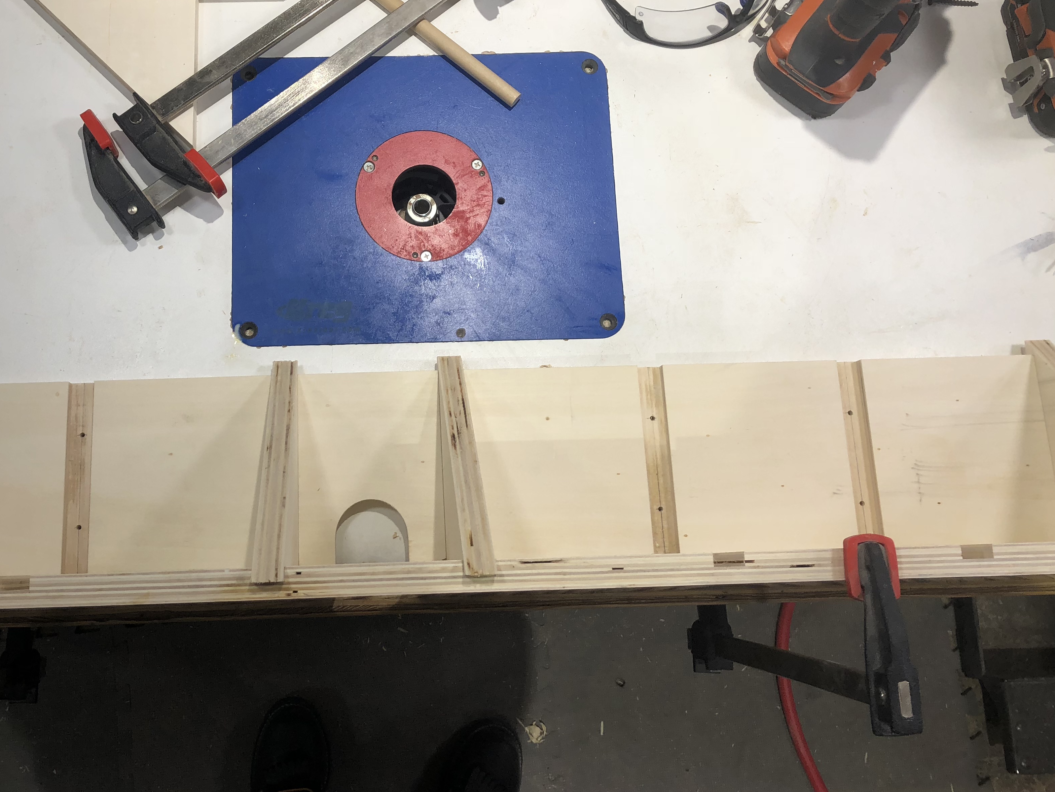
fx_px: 1097
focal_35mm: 36
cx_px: 386
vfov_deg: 39.5
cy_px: 312
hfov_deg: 50.8
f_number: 1.8
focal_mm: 3.99
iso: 25
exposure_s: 1/120
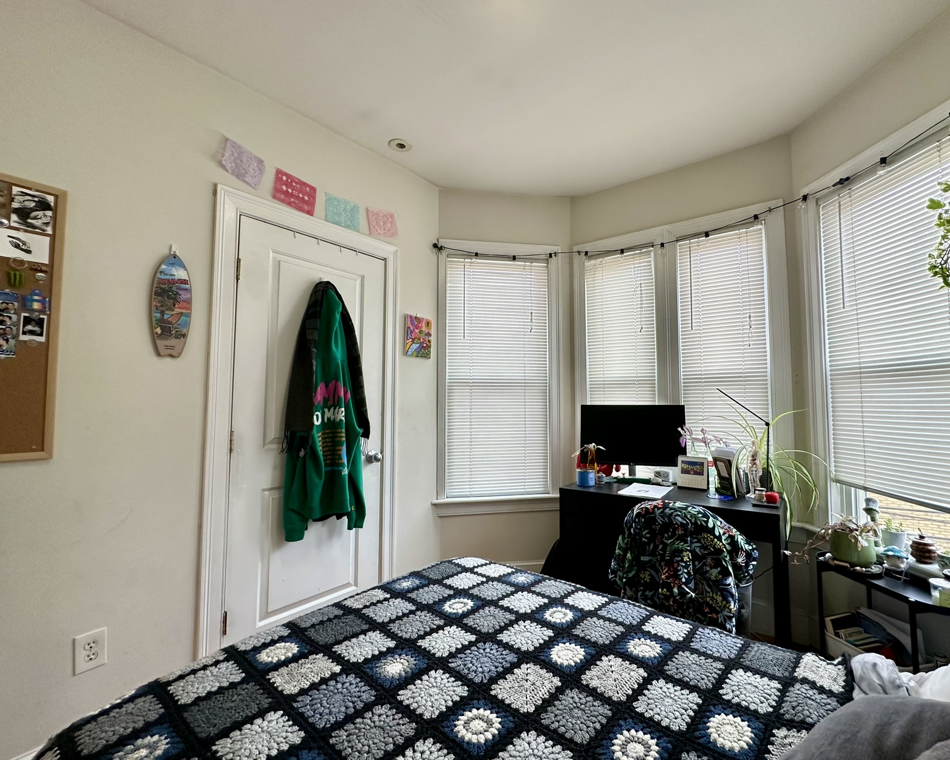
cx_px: 519
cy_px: 376
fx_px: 422
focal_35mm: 15
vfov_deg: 84.0
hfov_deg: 96.5
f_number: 2.2
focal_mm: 2.22
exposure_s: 1/60
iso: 160
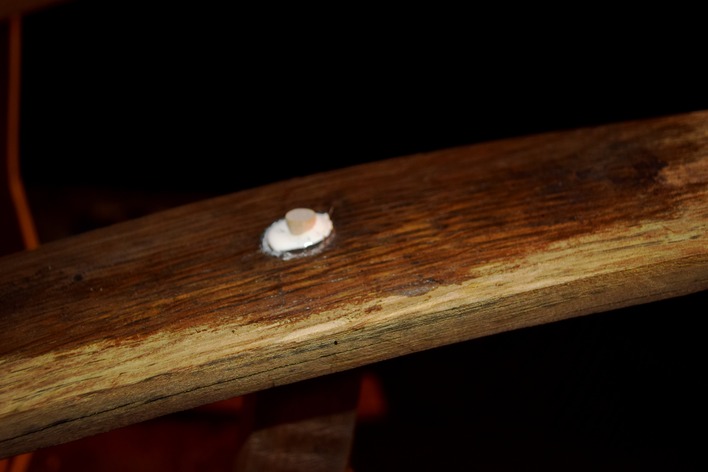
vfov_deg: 40.0
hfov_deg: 57.2
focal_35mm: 33
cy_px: 236
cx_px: 354
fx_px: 649
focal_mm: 22
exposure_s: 1/60
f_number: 4
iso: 220
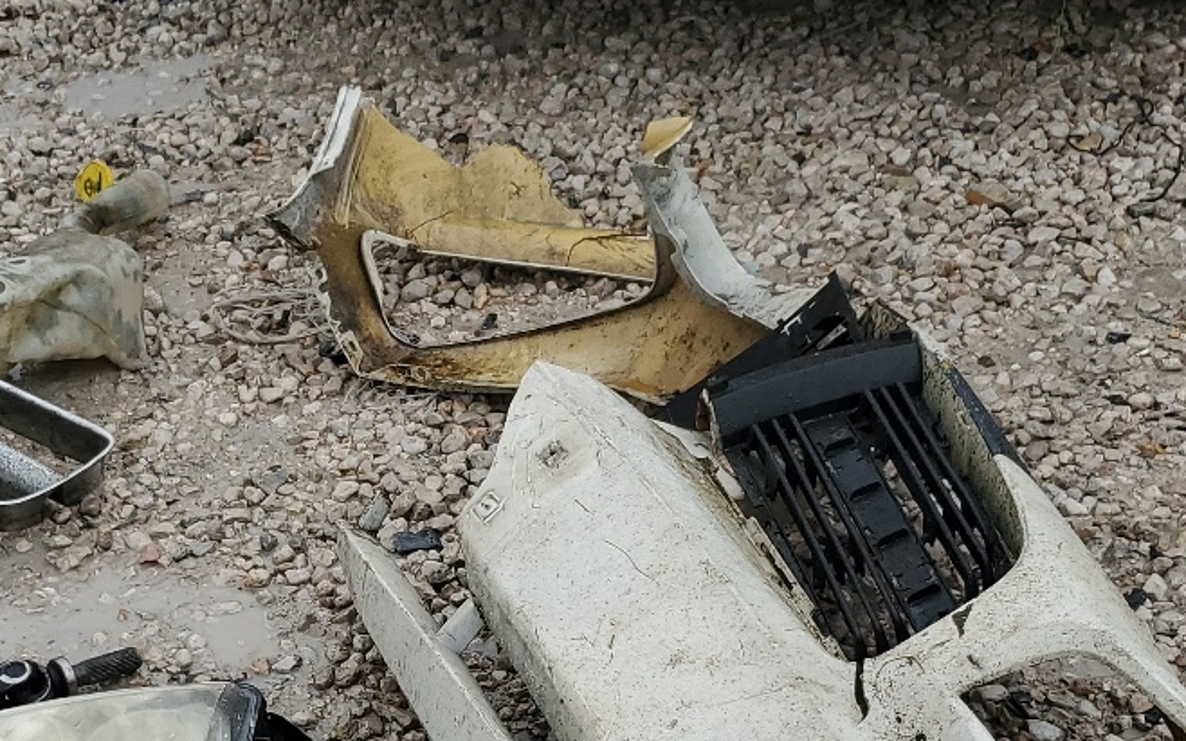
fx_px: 2165
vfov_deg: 19.0
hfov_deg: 30.4
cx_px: 393
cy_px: 709
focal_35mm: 67
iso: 50
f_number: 1.5
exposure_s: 1/3333
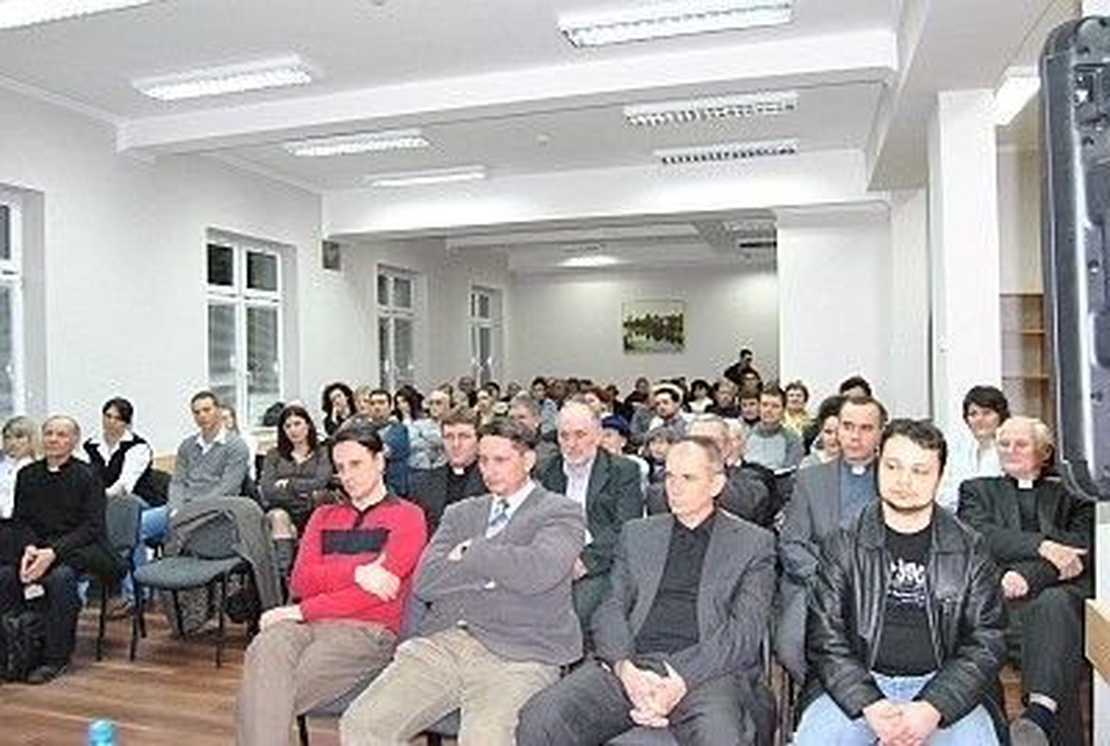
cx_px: 555
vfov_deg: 48.2
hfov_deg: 67.2
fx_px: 835
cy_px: 373
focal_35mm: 27
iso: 1600
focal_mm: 18
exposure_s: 1/60
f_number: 5.6
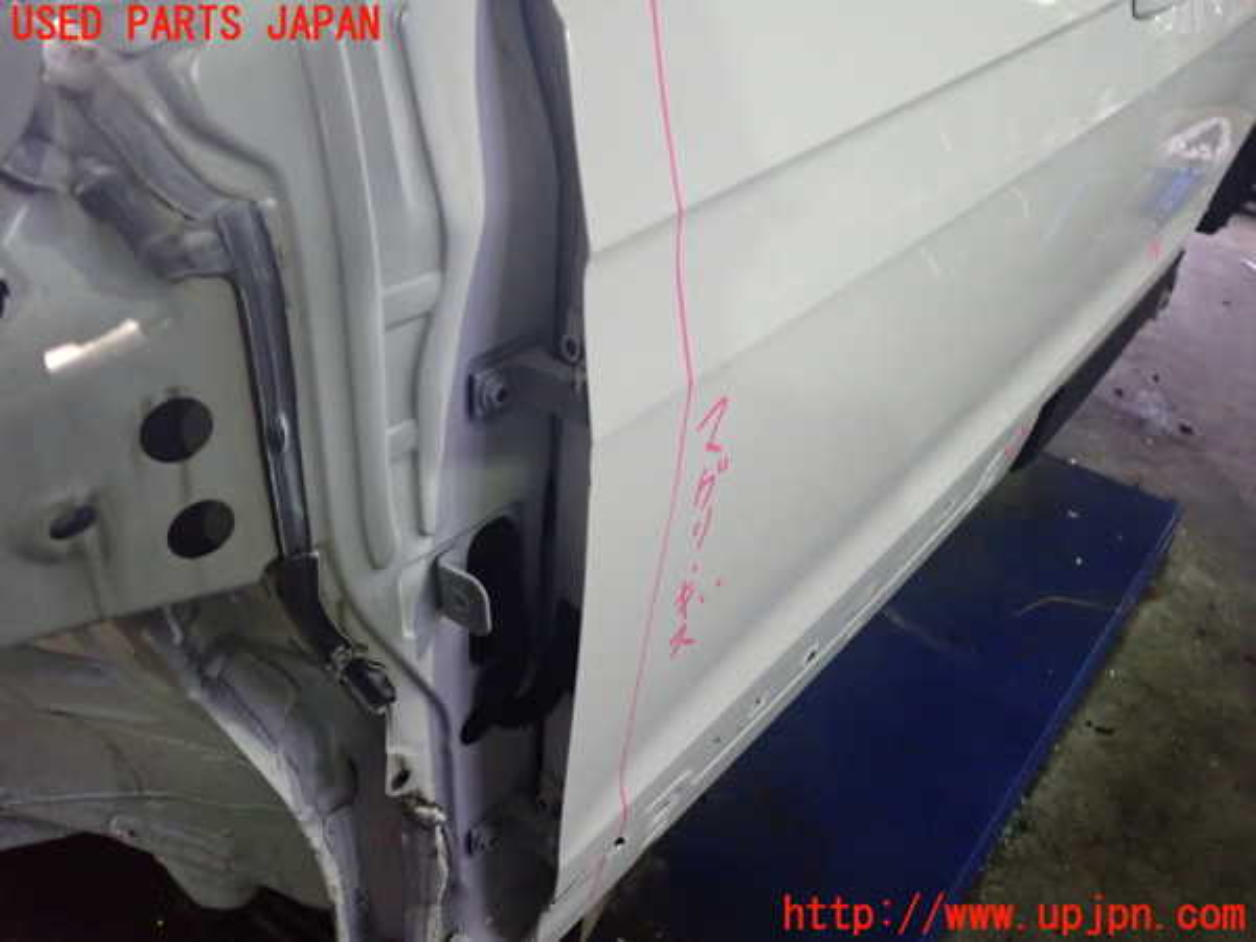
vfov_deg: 46.8
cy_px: 471
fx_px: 1089
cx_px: 628
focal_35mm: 30
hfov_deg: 60.0
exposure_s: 1/60
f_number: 2.3
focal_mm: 5.4
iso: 1000
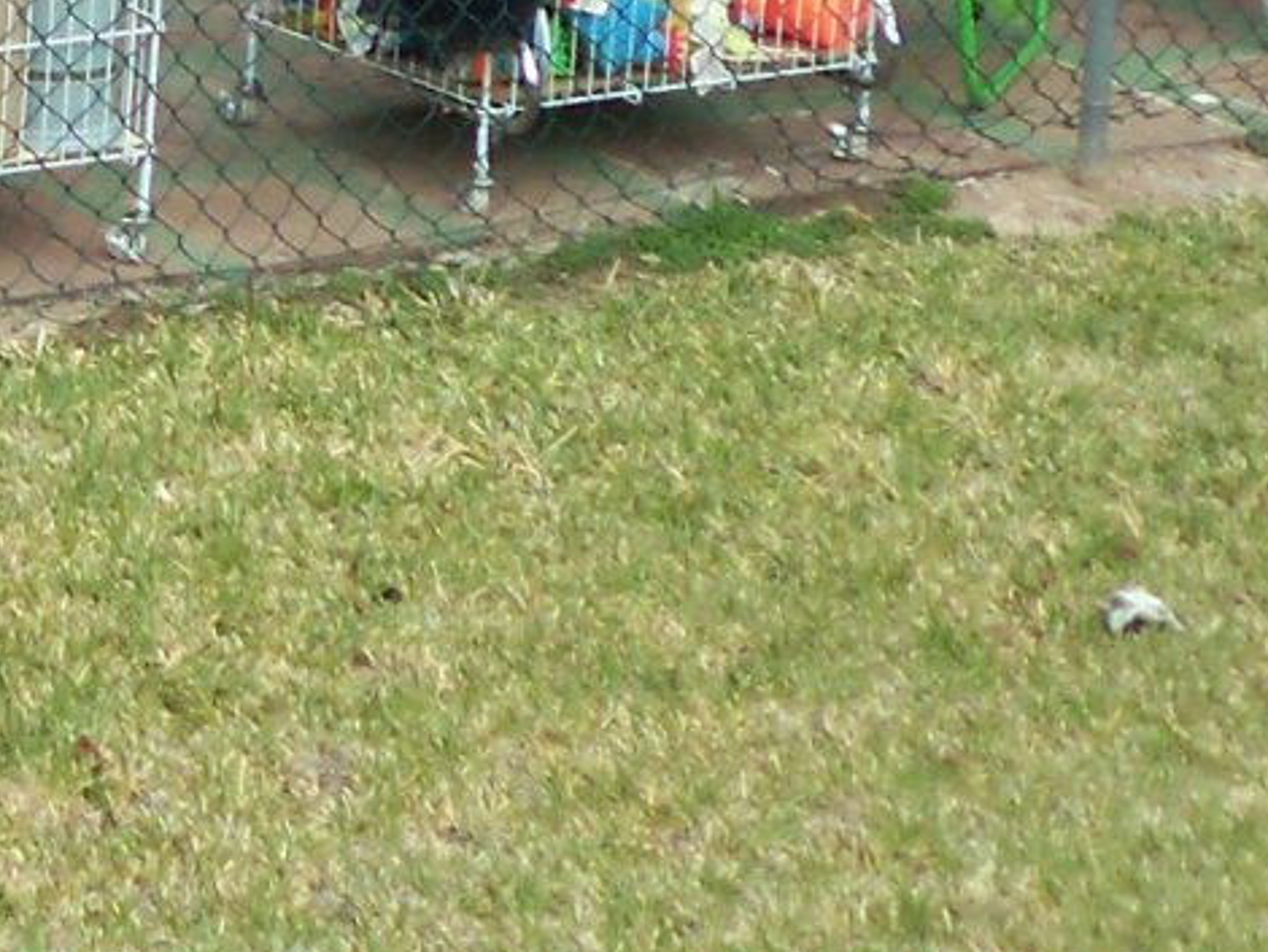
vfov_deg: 7.7
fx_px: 6780
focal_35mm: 185
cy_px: -995
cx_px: -1735
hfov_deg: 9.5
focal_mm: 5.7
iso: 80
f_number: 2.9
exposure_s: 1/400
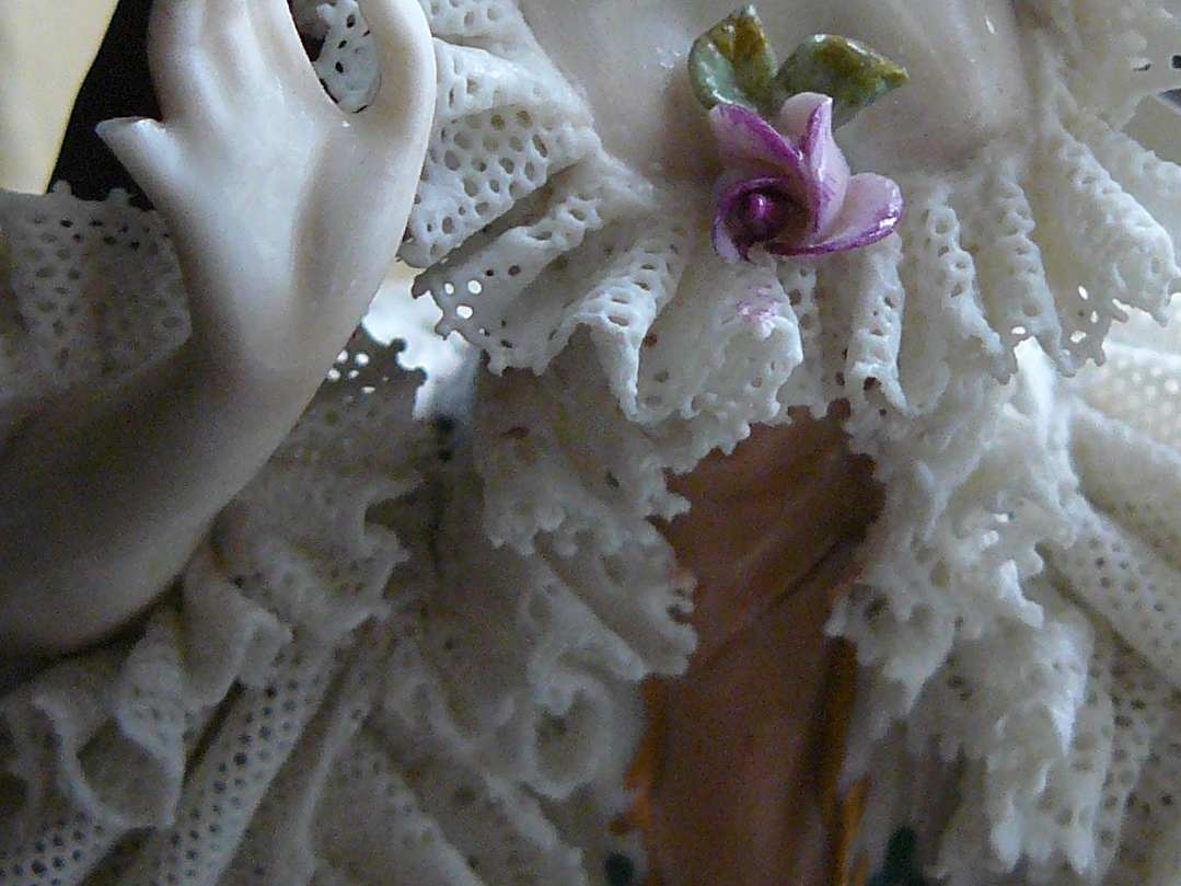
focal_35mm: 131
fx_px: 4469
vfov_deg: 11.1
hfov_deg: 15.0
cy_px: -140
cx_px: 753
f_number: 2.8
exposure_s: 1/30
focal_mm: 7.6
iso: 200
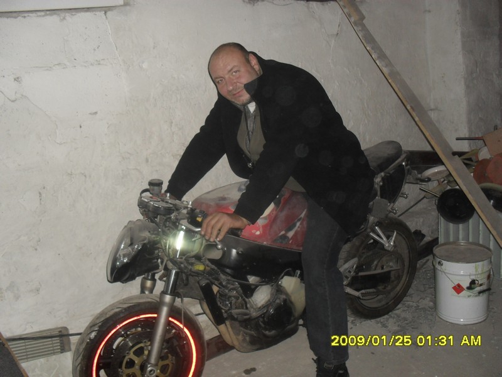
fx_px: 508
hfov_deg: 52.6
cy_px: 188
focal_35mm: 35
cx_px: 251
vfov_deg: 40.7
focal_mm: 6.3
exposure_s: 1/45
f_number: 3.2
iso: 200
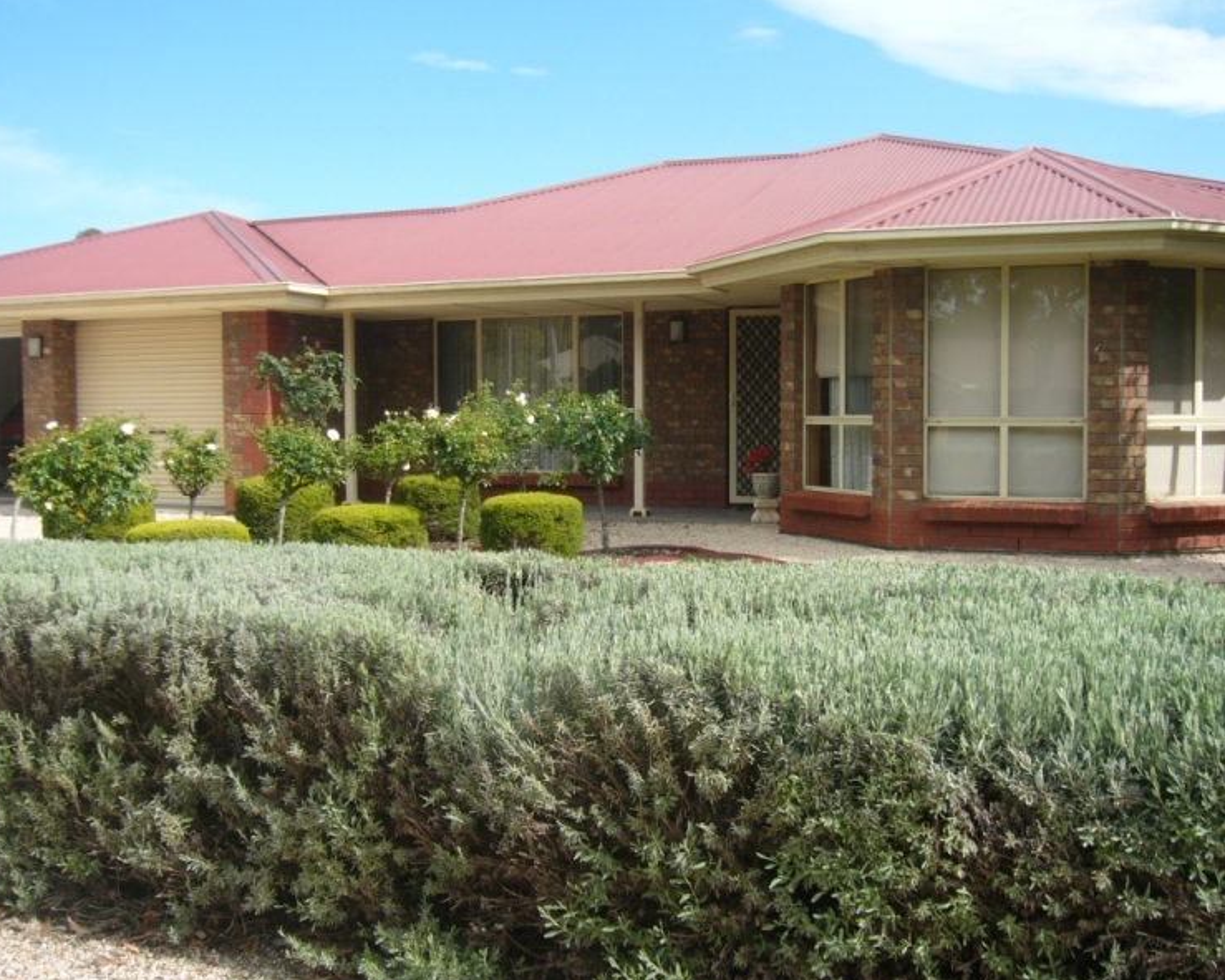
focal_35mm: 37
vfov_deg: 40.1
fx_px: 1341
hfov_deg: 49.1
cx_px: 617
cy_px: 491
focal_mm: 5.8
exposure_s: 1/80
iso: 80
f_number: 8
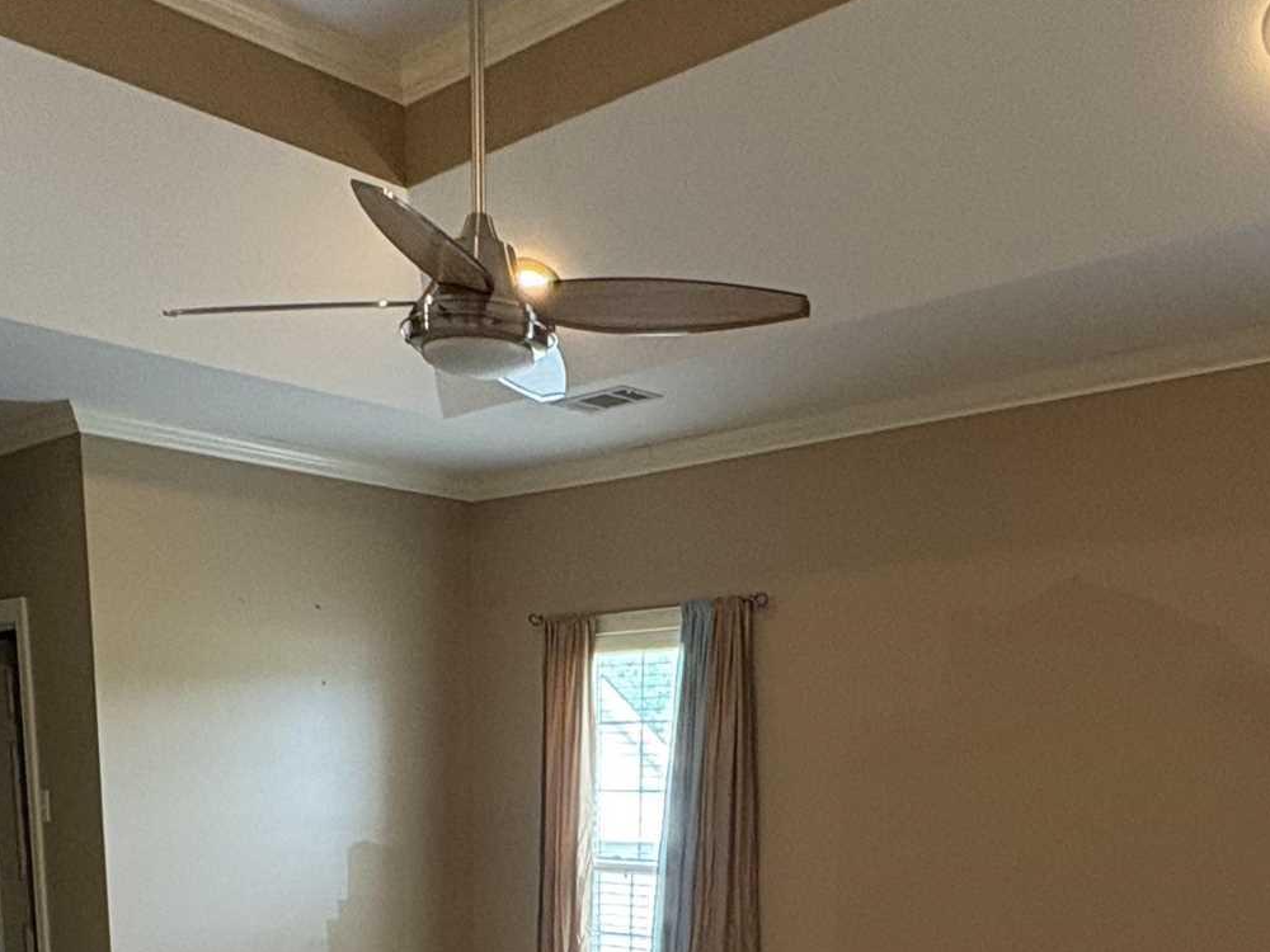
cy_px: 1169
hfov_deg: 43.8
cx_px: 646
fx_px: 1578
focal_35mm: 43
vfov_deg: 28.7
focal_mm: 2.22
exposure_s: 1/60
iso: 250
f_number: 2.2
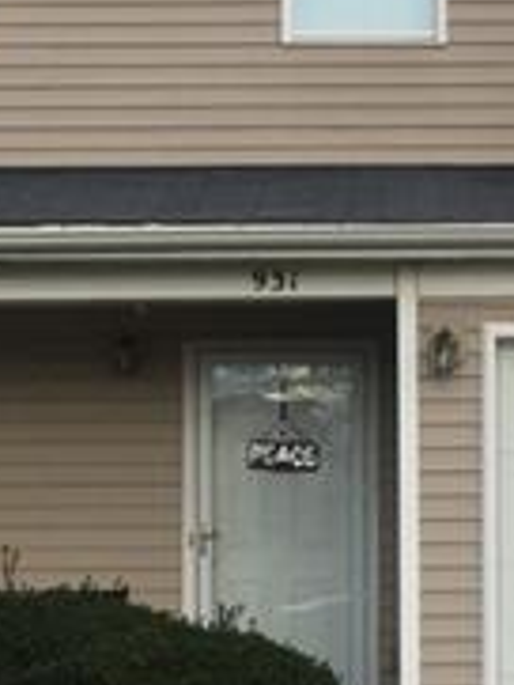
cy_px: 484
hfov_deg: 12.1
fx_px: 2432
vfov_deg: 16.0
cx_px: 333
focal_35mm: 123
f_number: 2.2
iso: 32
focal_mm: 4.15
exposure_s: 1/898
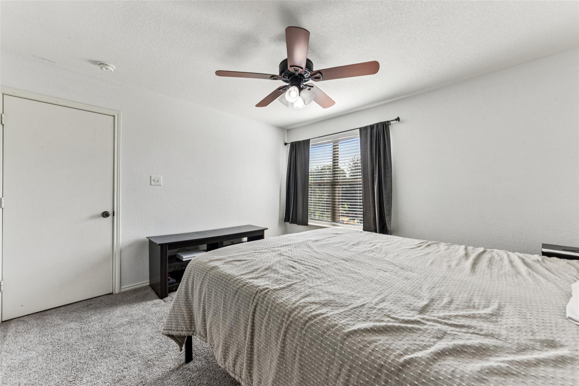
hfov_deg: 104.3
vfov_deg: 81.2
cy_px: 193
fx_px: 225
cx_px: 290
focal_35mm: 14
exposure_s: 1/20
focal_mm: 14
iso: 100
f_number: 8
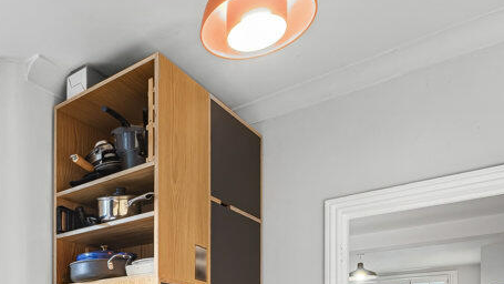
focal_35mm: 33
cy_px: 347
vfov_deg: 30.1
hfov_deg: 54.2
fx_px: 441
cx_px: 81
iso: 100
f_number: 13
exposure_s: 1.6
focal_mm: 14
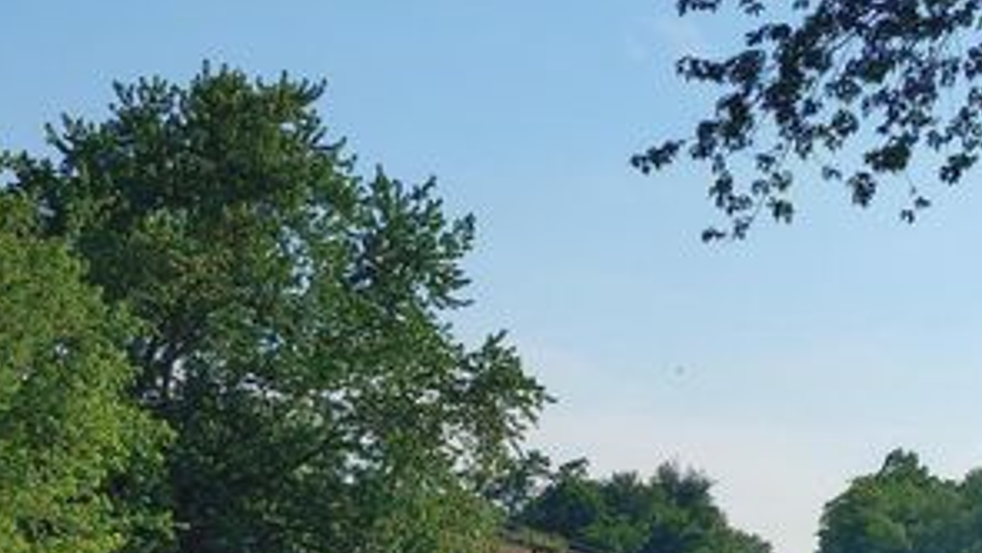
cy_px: 481
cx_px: 632
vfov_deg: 11.1
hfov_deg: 19.6
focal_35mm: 109
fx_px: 2838
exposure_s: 1/1064
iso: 50
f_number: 1.8
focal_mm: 4.81
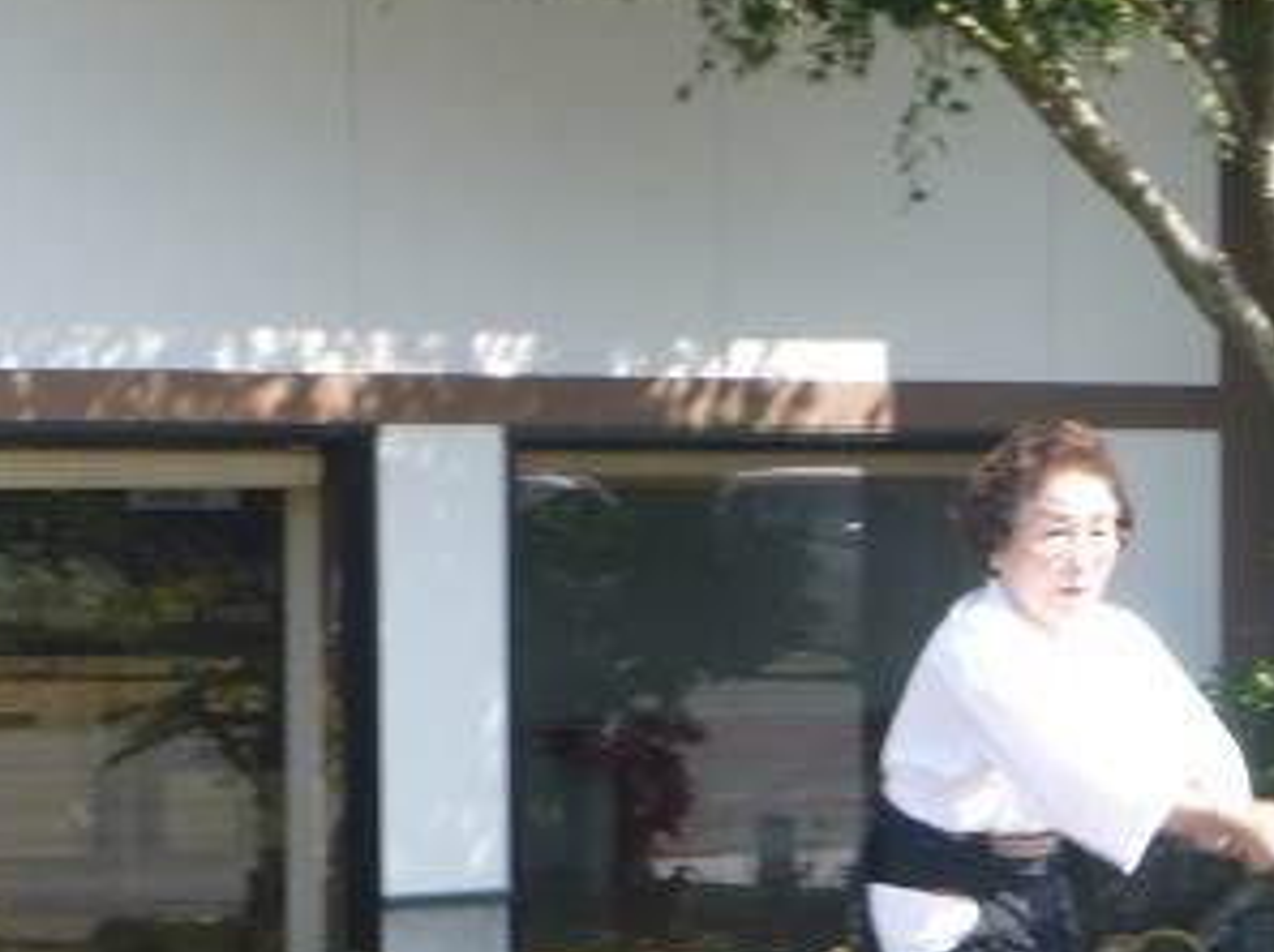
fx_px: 5661
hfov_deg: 12.7
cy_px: 671
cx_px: 1227
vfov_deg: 9.6
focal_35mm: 154
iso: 100
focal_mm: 11.9
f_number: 5.4
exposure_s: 1/100
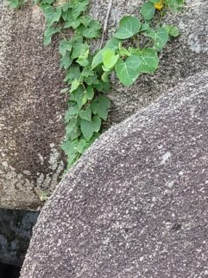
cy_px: 326
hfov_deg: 16.9
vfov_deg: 21.9
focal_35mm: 83
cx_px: -54
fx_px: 665
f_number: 1.8
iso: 80
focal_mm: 5.4
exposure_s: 1/120
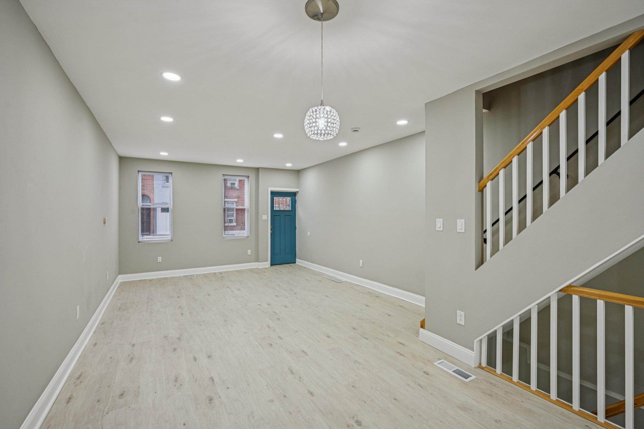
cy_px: 214
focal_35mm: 16
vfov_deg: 73.7
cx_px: 322
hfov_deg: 96.7
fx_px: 286
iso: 800
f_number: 8
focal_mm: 16
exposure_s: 1/100
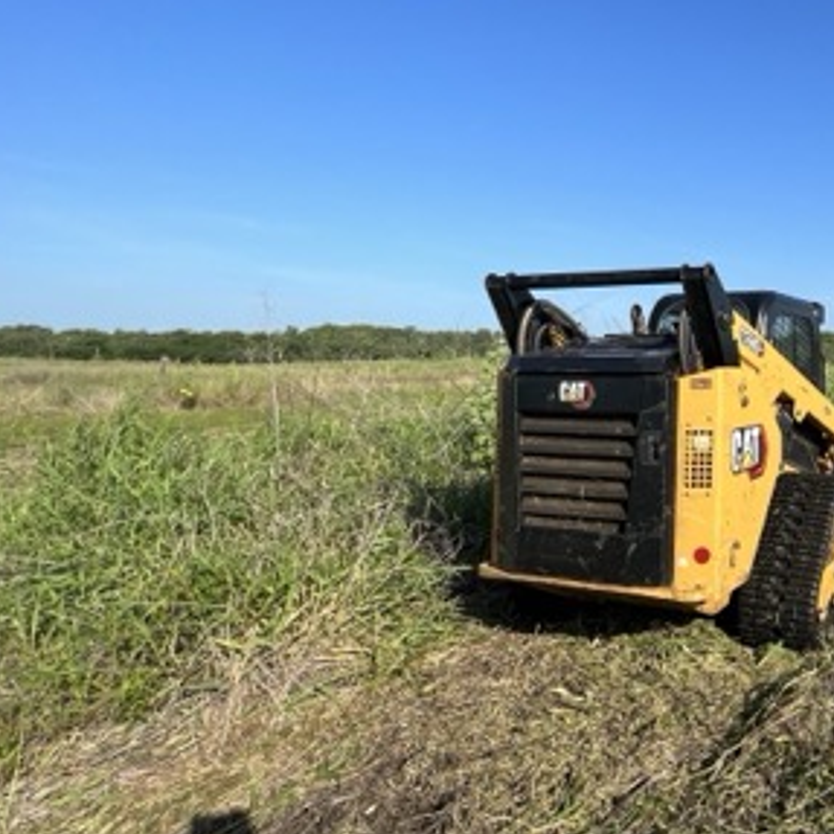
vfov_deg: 64.5
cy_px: 337
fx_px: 654
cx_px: 831
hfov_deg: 52.0
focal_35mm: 24
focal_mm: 1.57
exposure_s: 1/1508
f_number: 1.8
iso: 32
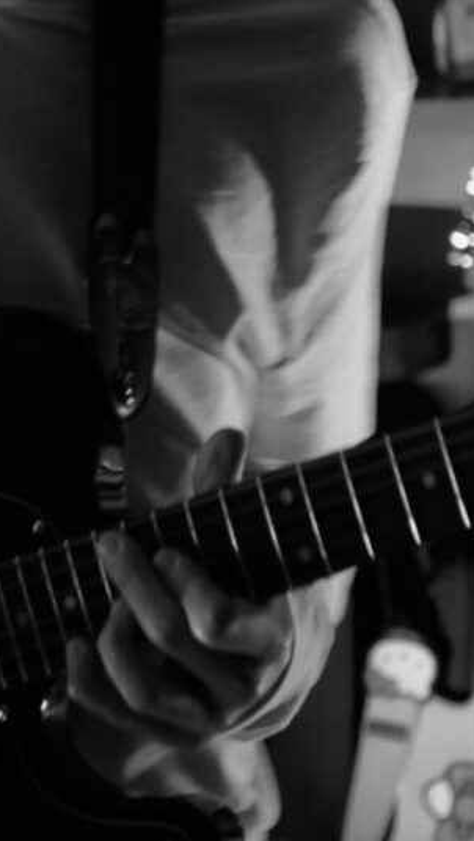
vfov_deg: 12.9
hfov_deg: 7.3
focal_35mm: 166
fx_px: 3704
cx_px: -85
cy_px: 335
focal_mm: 55
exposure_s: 1/15
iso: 3200
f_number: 4
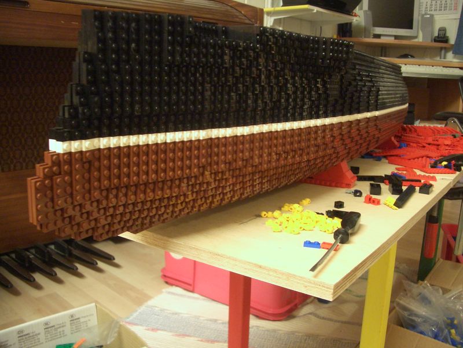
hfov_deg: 52.6
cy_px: 174
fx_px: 468
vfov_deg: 40.7
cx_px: 232
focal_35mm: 35
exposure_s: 1/8
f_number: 2.6
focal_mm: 5.8
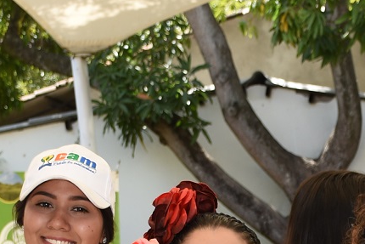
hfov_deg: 12.5
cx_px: 327
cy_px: 463
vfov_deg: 8.1
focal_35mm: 163
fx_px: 1653
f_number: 3.8
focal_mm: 26
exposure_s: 1/160
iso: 100
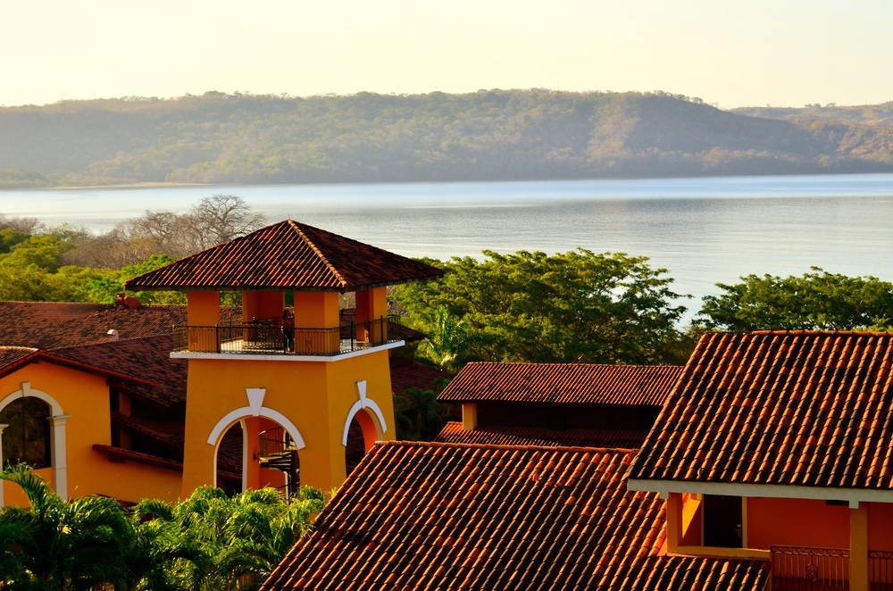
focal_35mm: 82
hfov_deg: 24.7
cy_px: 296
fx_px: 2042
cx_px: 446
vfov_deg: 16.5
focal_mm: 55
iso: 200
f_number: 11
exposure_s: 1/125
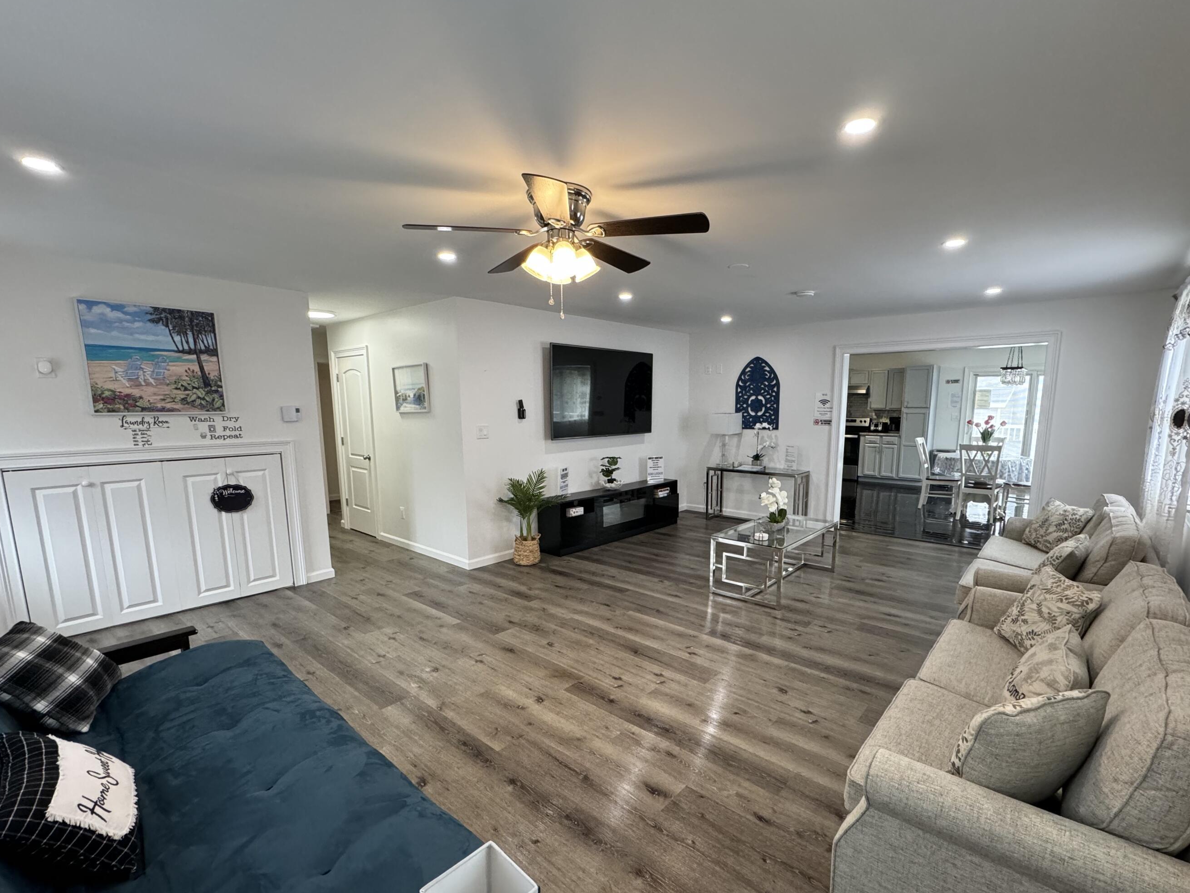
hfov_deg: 94.4
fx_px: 550
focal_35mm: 16
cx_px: 622
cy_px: 490
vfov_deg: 77.9
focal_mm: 2.22
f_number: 2.2
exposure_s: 1/120
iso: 320
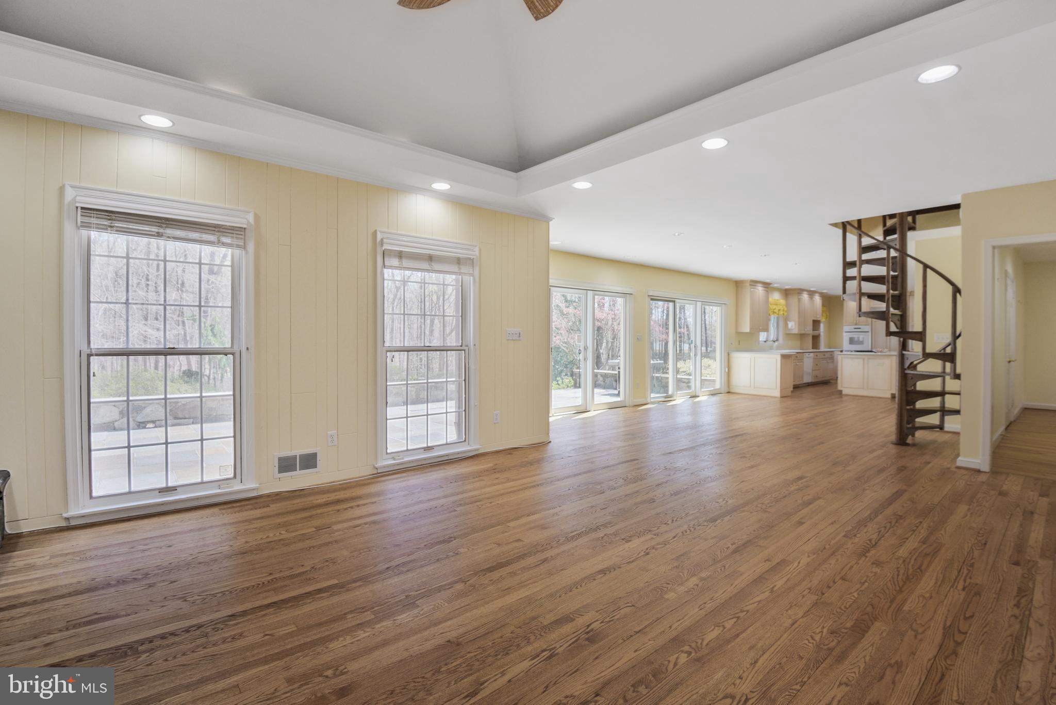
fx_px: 469
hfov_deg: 96.7
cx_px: 528
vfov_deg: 73.8
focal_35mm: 16
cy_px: 352
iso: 400
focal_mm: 16
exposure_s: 1/30
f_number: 8
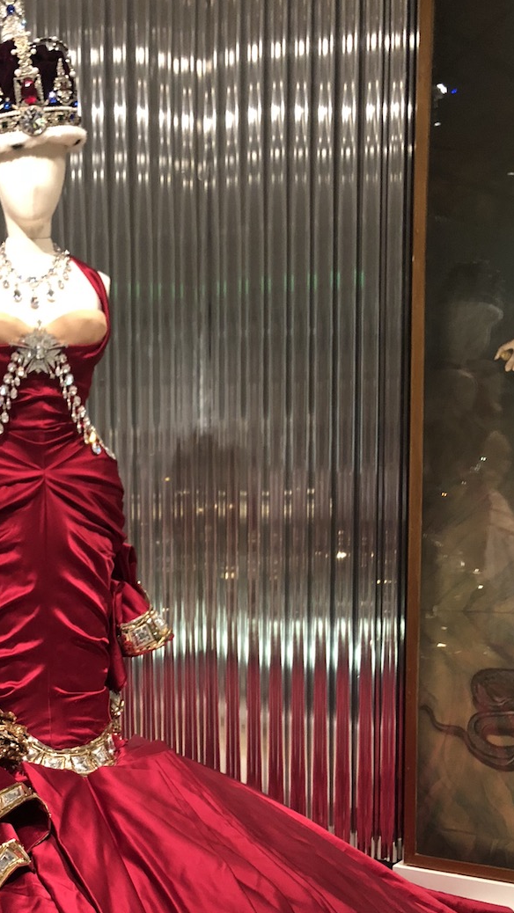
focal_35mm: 47
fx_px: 1139
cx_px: 40
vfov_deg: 42.5
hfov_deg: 24.6
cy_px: 674
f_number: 1.8
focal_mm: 3.99
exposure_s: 1/4
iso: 160
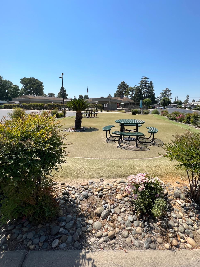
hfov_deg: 81.3
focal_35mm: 15
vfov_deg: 98.1
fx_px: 116
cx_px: 114
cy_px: 128
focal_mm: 1.57
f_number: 1.8
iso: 32
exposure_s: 1/2273
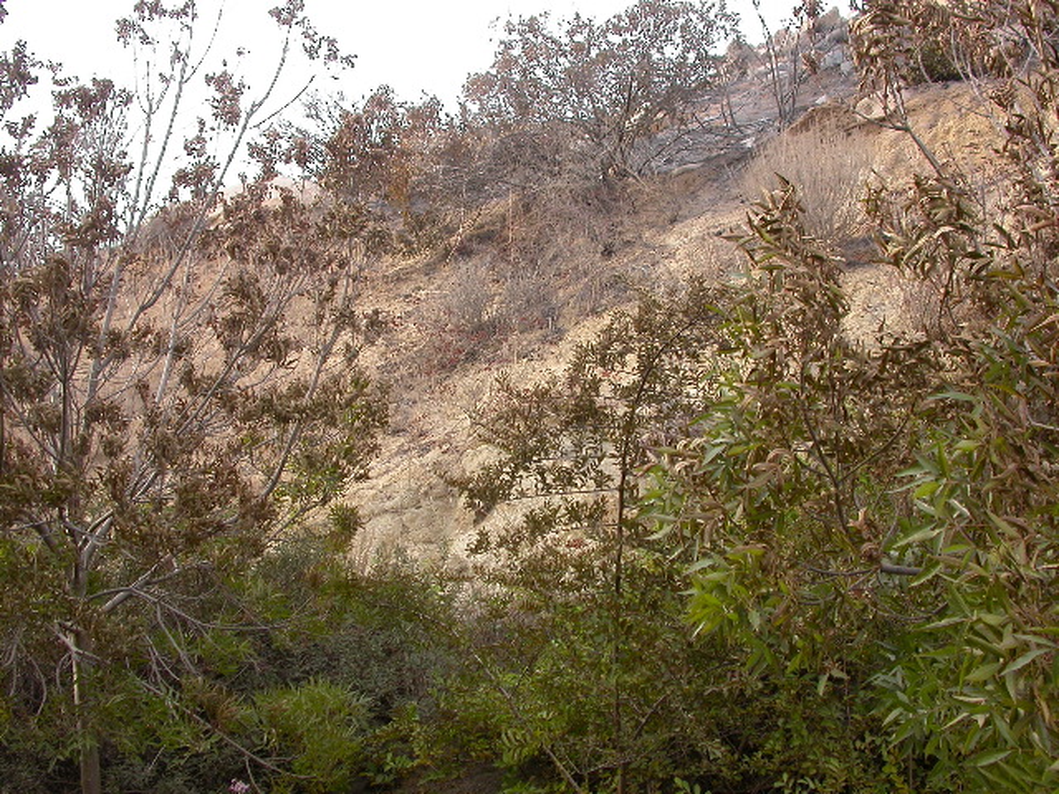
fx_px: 1163
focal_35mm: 38
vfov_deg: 37.7
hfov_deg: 49.0
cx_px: 530
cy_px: 397
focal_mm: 7.85
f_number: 4.2
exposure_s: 1/40
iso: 100
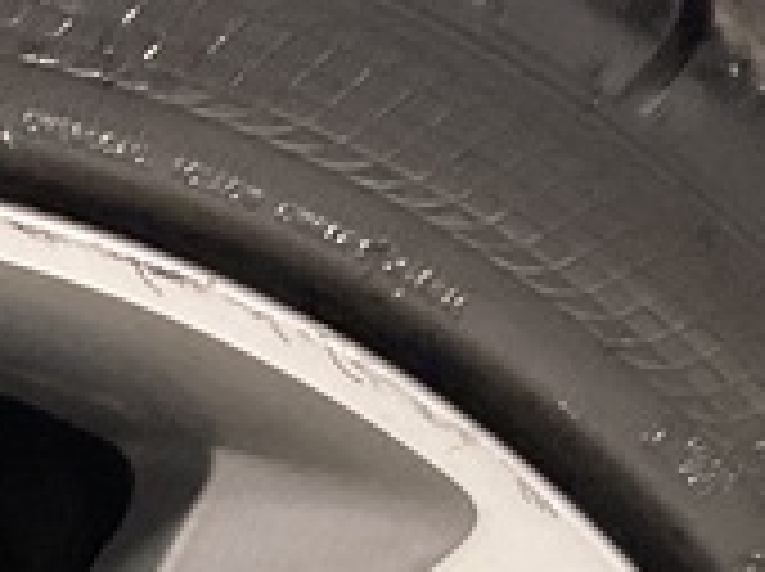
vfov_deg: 8.6
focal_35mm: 164
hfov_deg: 11.3
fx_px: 3619
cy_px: 1090
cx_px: -572
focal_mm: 3
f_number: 1.8
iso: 200
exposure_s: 1/60
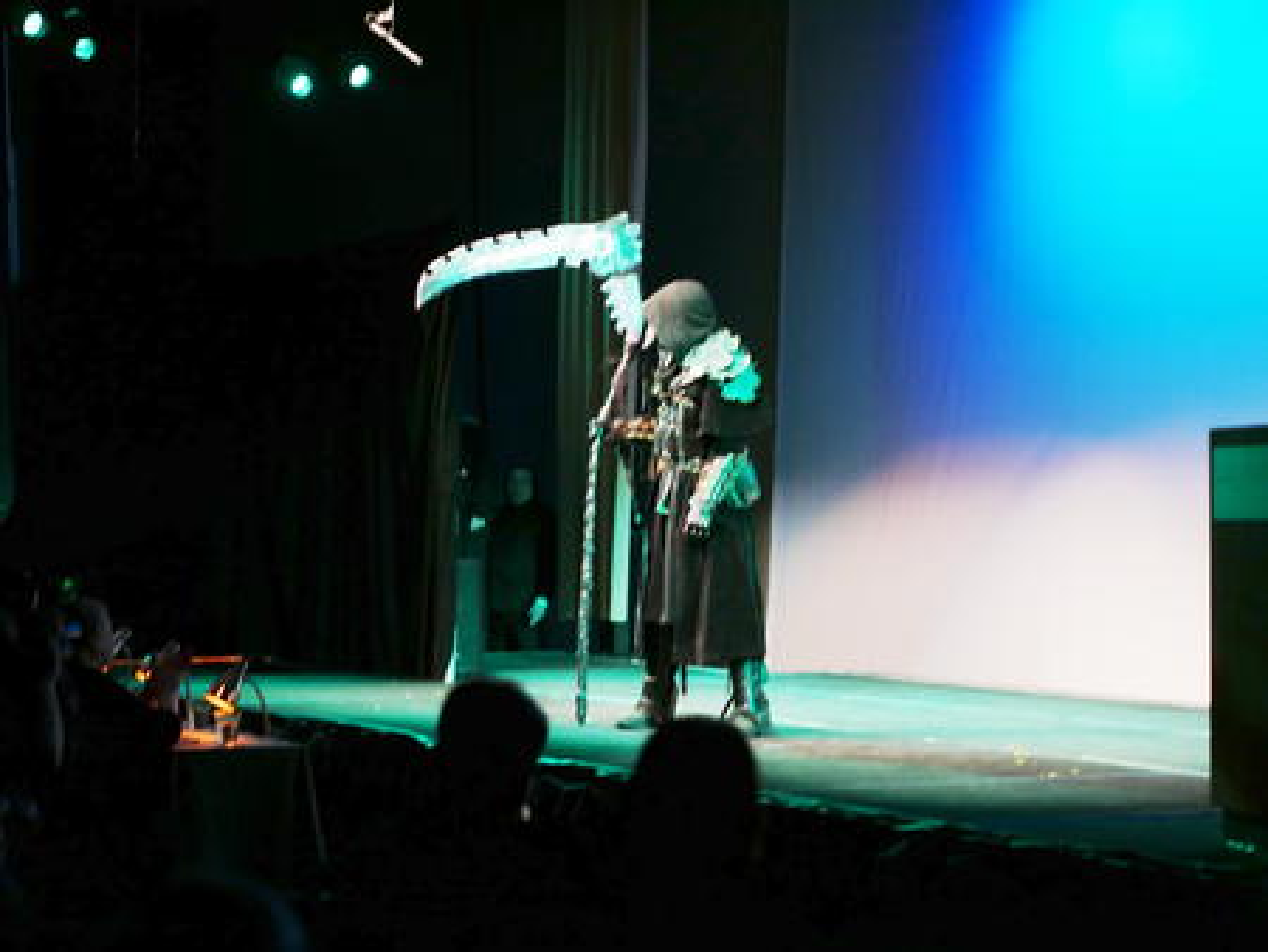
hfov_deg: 21.8
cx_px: 634
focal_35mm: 90
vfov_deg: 16.4
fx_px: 3299
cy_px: 476
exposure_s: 1/100
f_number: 1.8
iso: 1250
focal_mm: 45
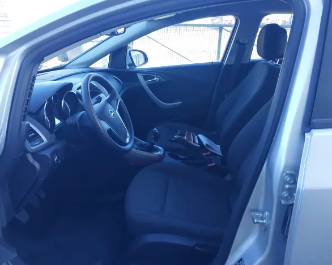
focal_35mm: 32
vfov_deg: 45.8
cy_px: 134
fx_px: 314
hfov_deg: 55.7
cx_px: 163
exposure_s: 1/50
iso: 32
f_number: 1.8
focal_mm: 4.6
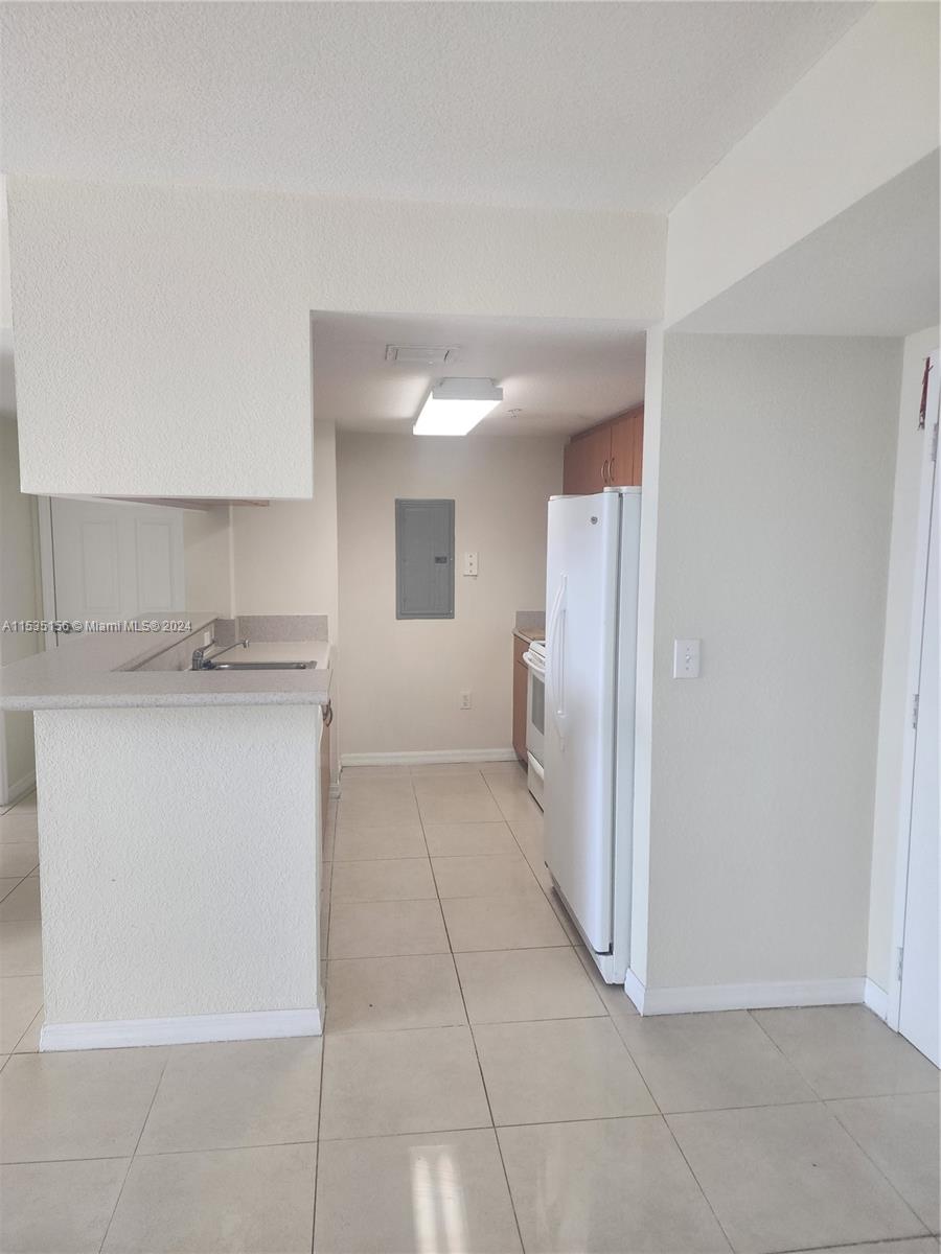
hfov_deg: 58.9
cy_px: 627
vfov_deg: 73.9
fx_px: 834
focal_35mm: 23
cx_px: 470
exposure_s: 1/120
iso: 160
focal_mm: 6.4
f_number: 1.8
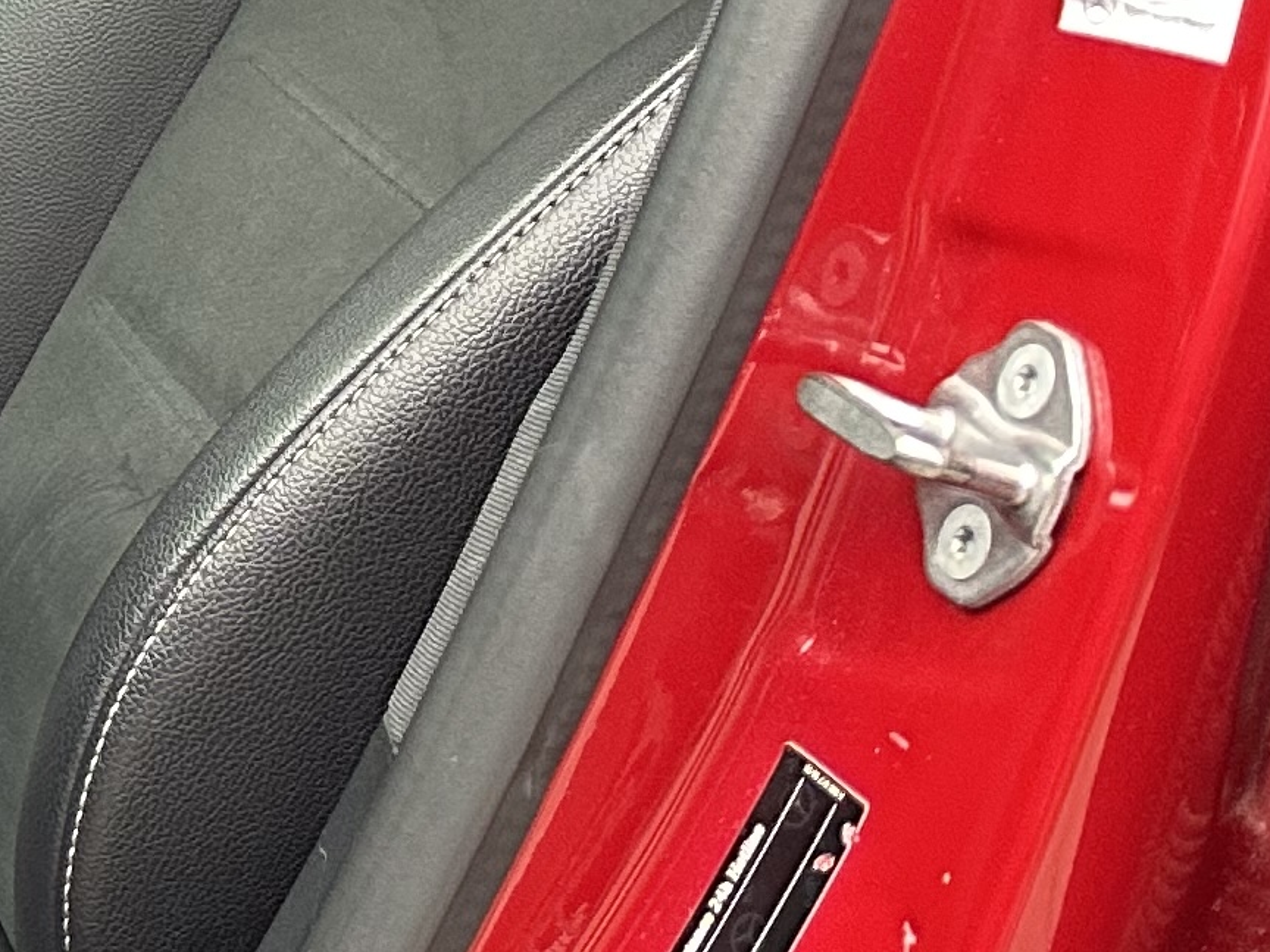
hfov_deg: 14.1
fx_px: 4109
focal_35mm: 112
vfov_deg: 12.8
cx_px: -1445
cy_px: -282
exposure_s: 1/60
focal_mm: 6.86
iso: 250
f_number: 1.78
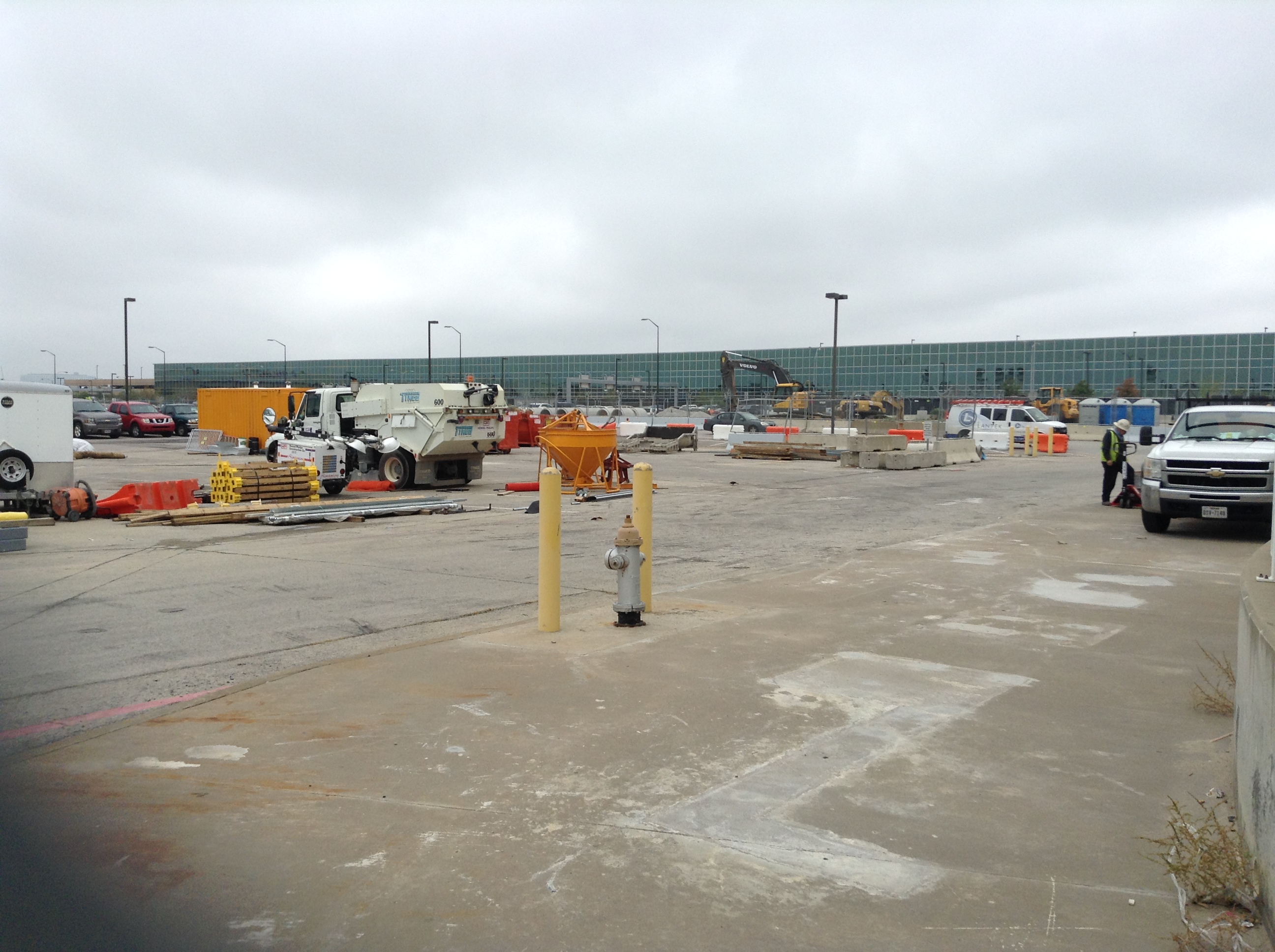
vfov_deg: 42.8
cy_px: 476
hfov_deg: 55.4
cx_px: 638
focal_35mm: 33
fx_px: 1214
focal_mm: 3.3
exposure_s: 1/715
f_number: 2.4
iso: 32
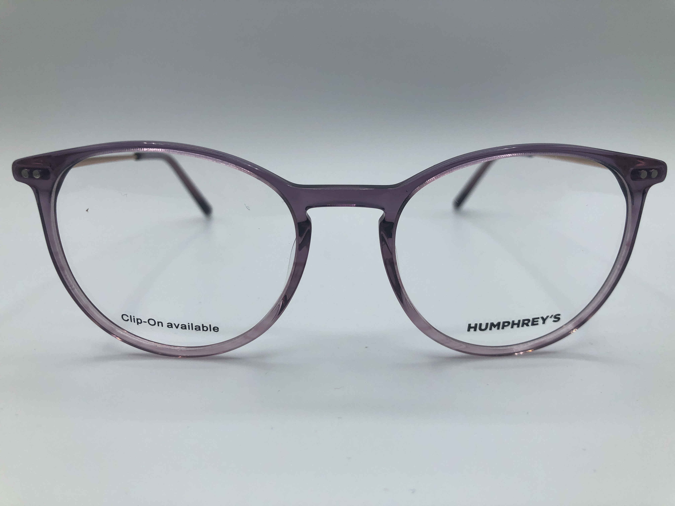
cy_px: 253
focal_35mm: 28
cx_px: 338
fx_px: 546
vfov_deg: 49.7
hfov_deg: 63.4
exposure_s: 1/1021
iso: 32
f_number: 1.8
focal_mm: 4
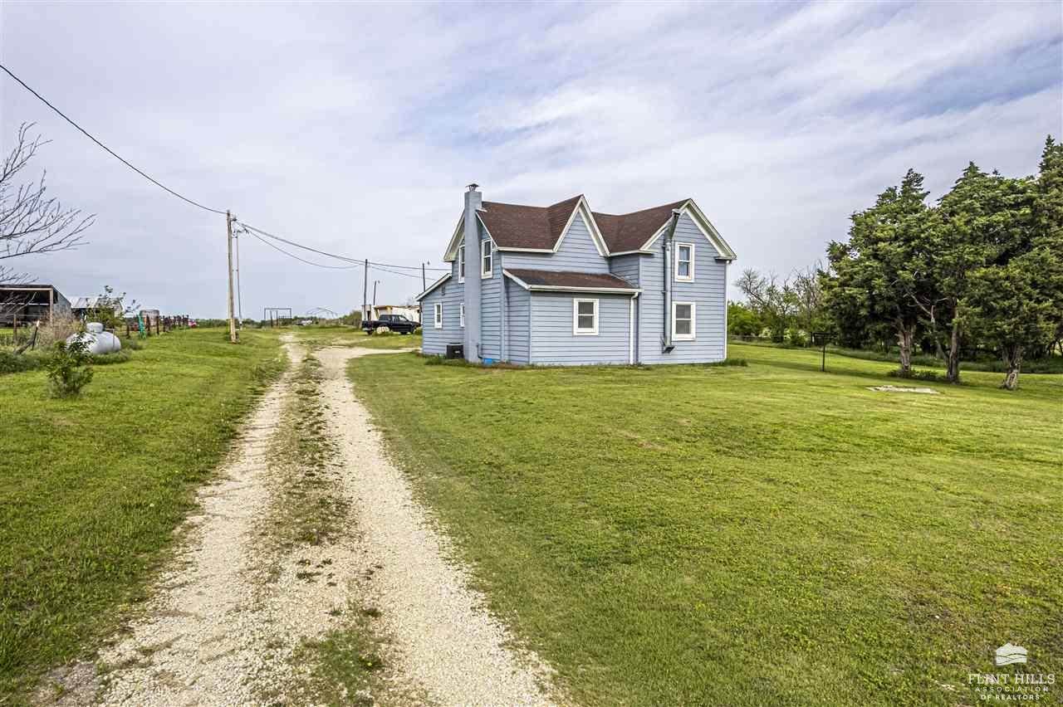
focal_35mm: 22
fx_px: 649
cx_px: 532
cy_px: 354
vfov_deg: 57.2
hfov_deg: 78.6
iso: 100
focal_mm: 8.38
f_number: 2.8
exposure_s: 1/2000
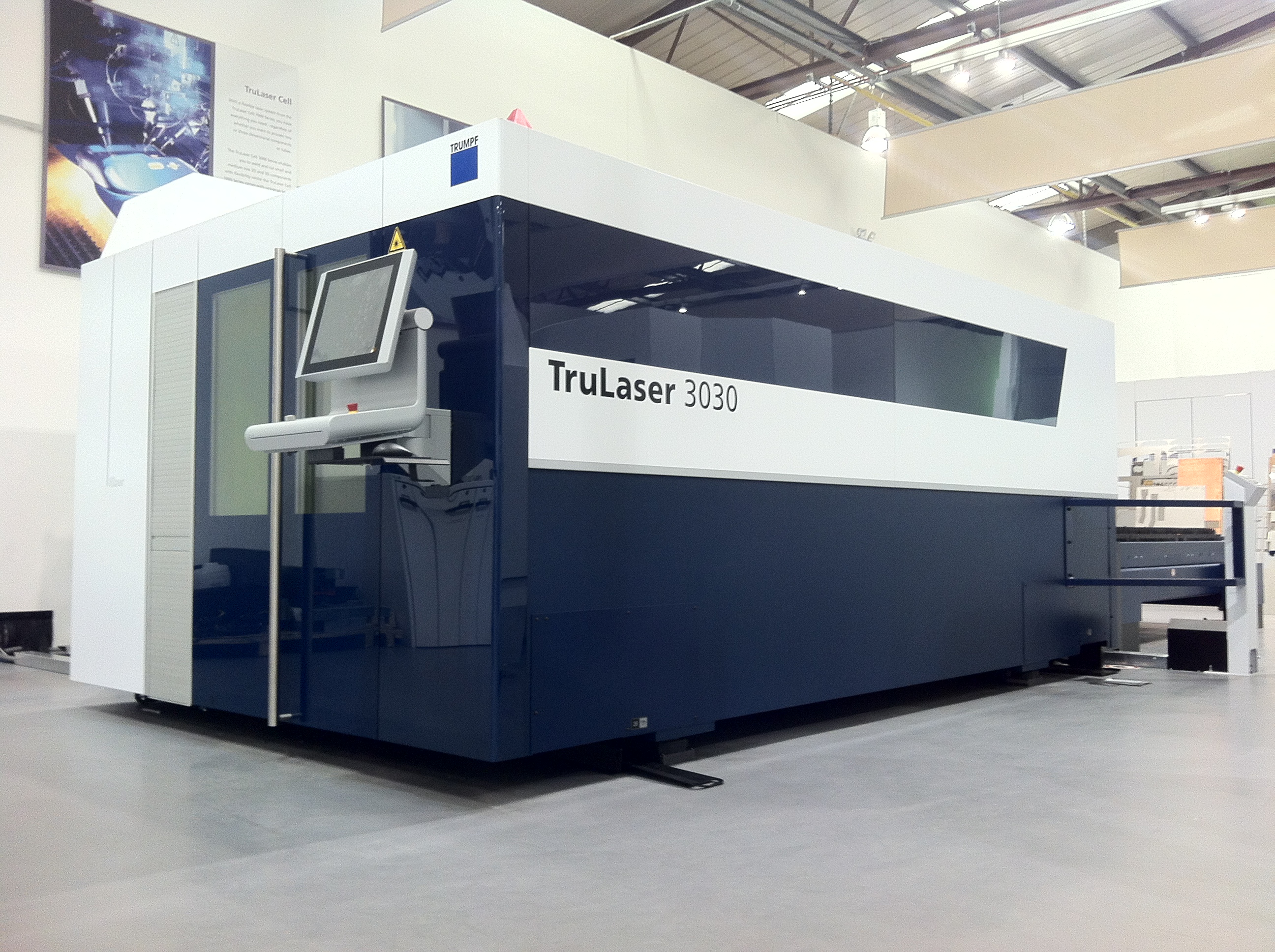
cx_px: 638
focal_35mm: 35
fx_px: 1287
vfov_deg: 40.6
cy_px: 476
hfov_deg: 52.7
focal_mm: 3.85
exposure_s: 1/15
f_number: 2.8
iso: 80
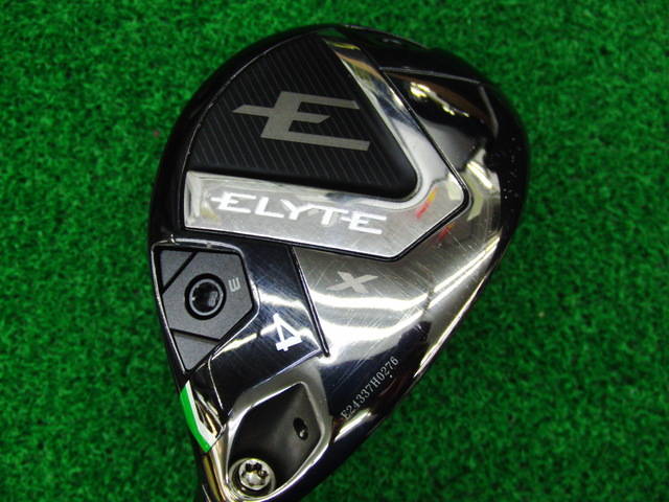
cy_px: 251
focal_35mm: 37
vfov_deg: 38.7
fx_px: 715
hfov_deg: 50.1
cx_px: 334
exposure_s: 1/60
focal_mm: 6.42
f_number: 3.6
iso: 400
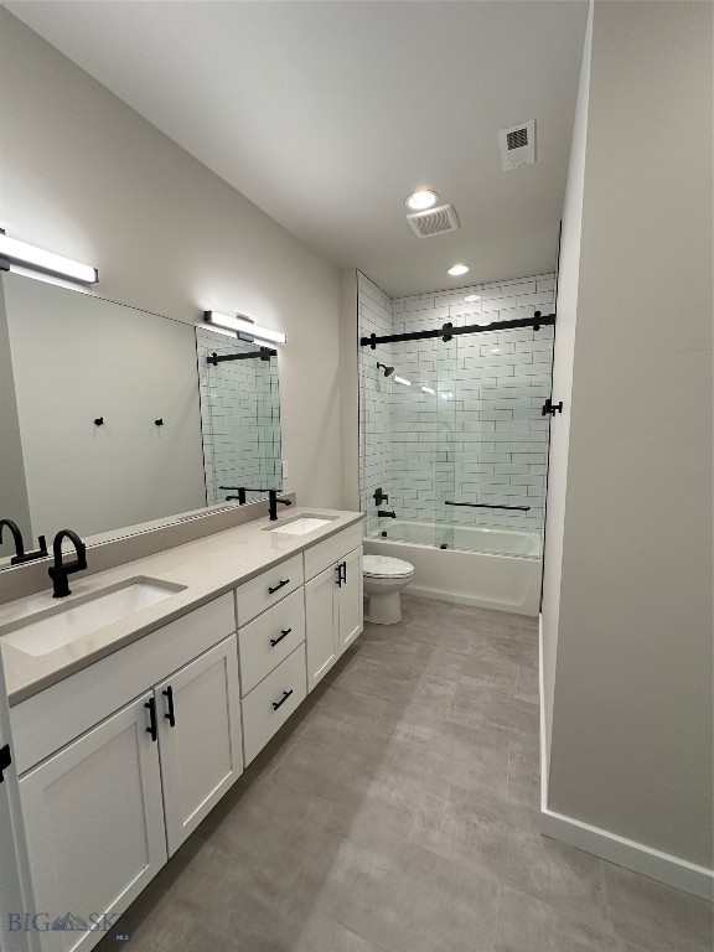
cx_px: 357
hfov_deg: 85.7
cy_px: 476
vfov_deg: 102.1
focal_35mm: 14
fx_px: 385
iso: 125
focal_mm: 2.22
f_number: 2.2
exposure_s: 1/120
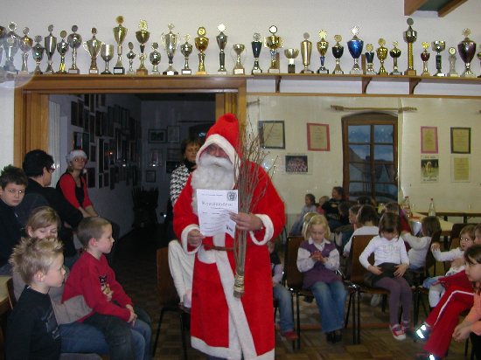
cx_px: 240
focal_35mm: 37
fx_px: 514
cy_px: 180
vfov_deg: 38.6
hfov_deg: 50.2
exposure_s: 1/59.9
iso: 160
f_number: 2.7
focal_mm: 5.6
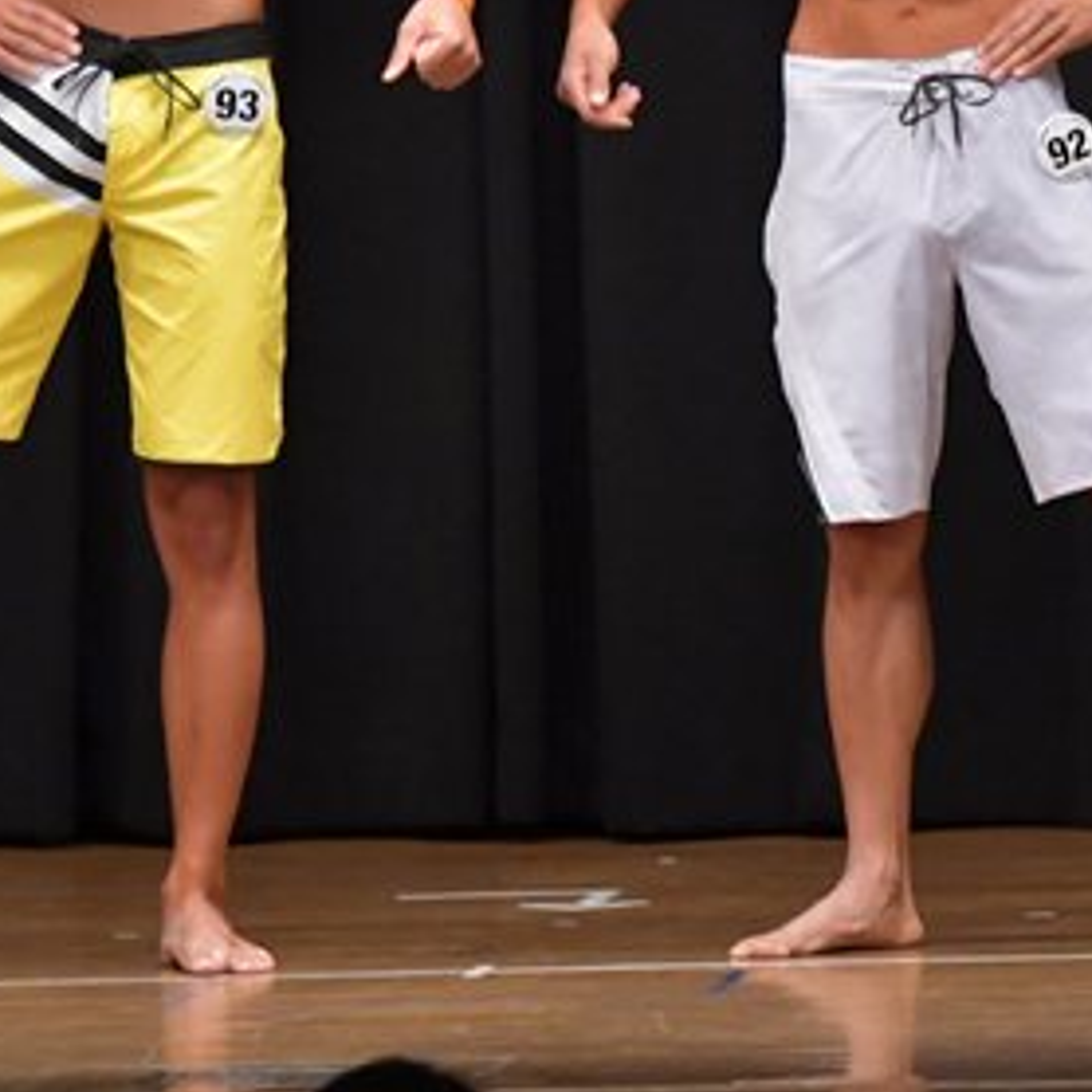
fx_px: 17096
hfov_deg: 3.7
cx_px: 1369
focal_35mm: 479
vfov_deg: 3.7
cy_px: 224
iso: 6400
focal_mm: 135
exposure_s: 1/400
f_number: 5.6
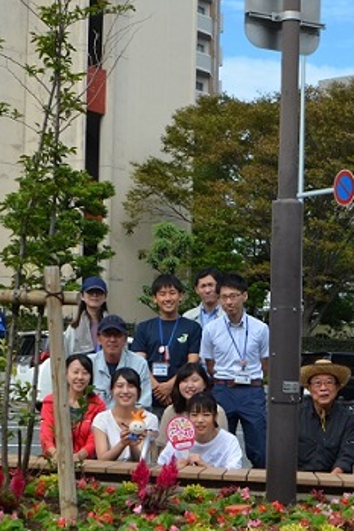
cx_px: 179
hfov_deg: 15.3
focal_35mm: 89
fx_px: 1314
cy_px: 315
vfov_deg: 22.8
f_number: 8
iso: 100
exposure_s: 1/250
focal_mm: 26
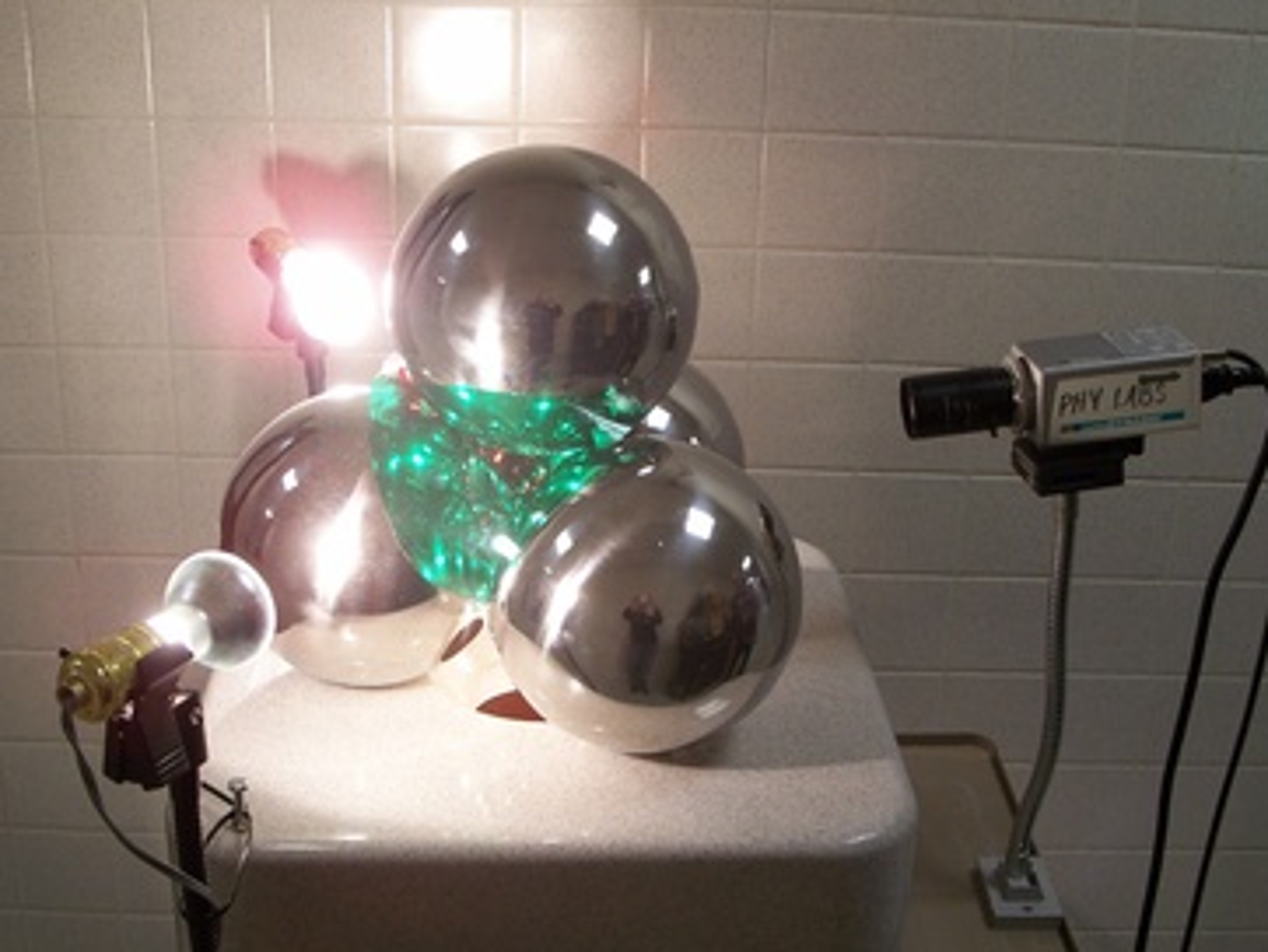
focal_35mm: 49
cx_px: 673
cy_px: 546
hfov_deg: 38.9
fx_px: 1796
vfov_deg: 29.7
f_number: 2.8
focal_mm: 7.8
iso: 125
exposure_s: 1/30
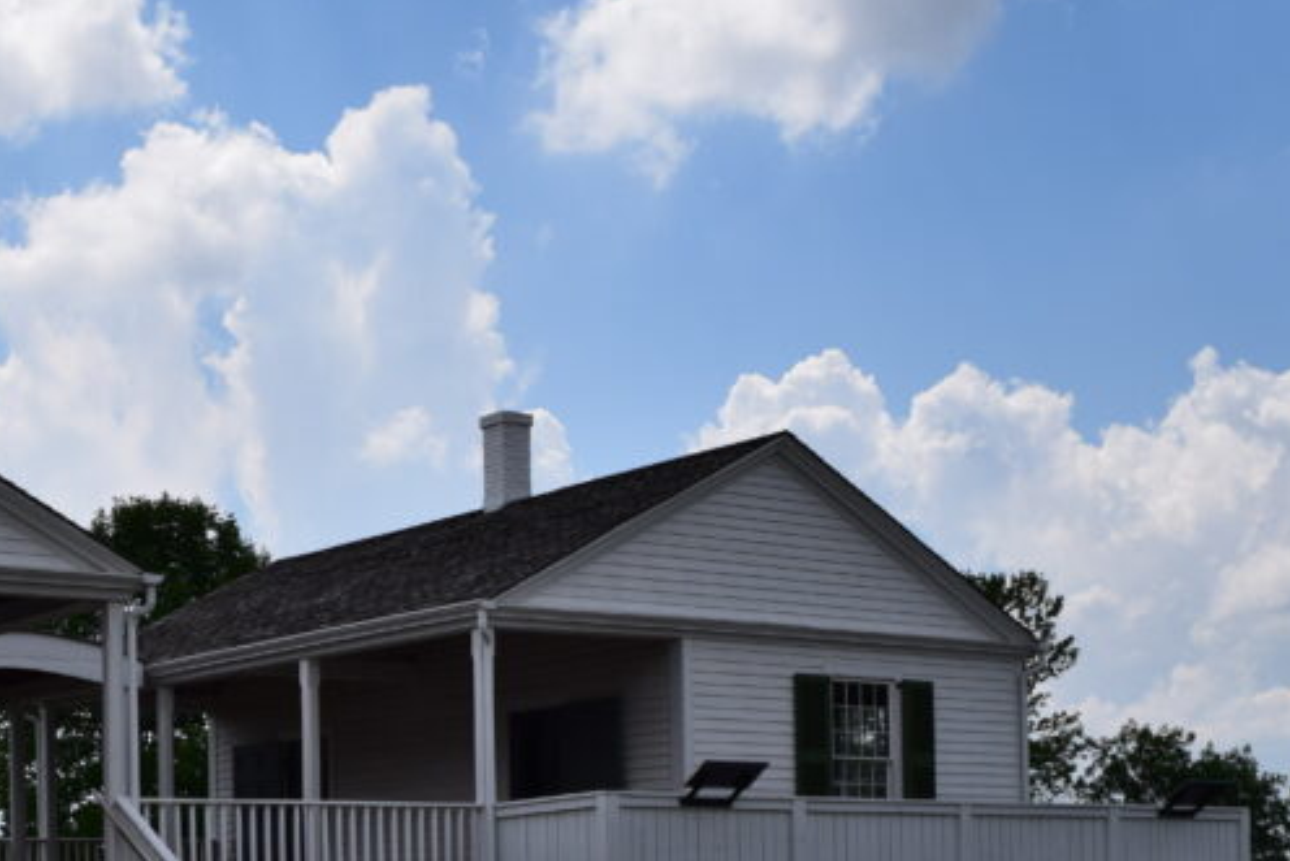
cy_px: 836
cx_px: 362
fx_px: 2331
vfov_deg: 20.3
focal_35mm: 65
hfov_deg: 30.5
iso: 220
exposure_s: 1/500
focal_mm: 21
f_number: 11
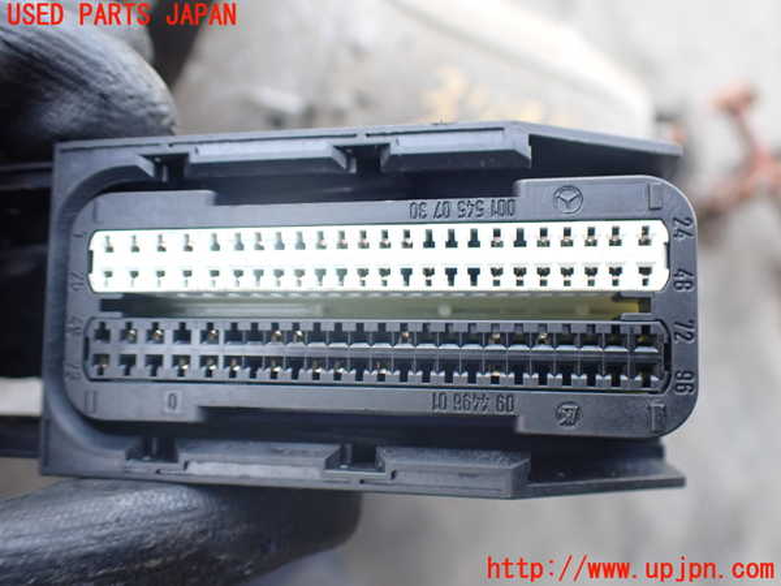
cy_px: 293
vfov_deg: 46.8
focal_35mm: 30
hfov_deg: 60.0
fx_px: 677
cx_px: 390
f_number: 2.3
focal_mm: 5.4
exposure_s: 1/125
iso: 320
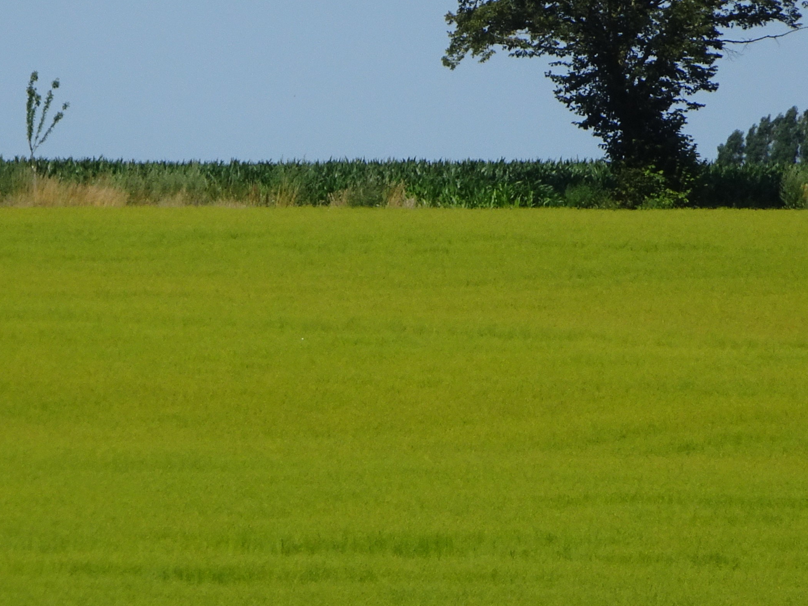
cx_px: 271
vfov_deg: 2.3
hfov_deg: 3.1
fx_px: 14915
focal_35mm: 639
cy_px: 41
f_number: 6.3
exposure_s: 1/500
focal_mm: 49.49
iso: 80
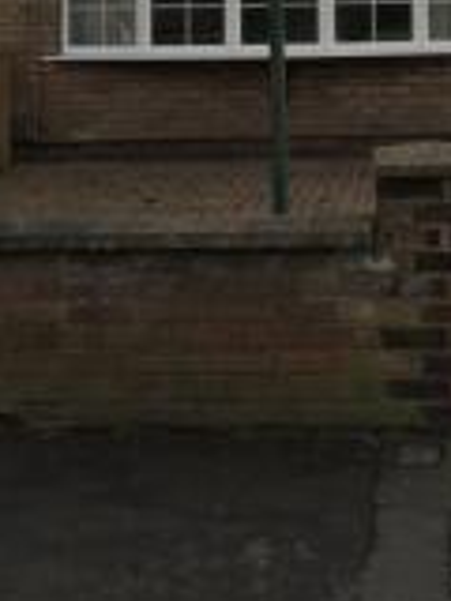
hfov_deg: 18.5
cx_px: 365
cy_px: -118
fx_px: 1372
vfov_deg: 22.7
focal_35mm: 79
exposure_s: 1/648
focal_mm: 4.15
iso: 32
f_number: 2.2
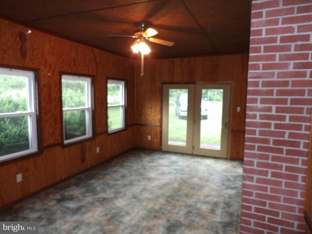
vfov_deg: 56.8
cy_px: 117
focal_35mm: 24
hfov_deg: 71.6
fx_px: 216
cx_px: 156
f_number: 4.1
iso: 200
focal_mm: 4.3
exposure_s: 1/20
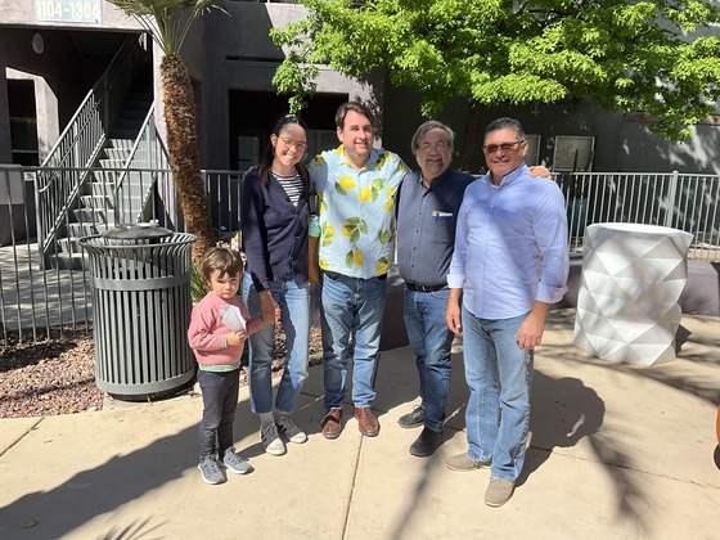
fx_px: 603
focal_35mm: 29
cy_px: 270
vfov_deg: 48.2
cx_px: 360
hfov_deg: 61.7
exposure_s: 1/1412
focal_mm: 3
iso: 25
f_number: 1.8
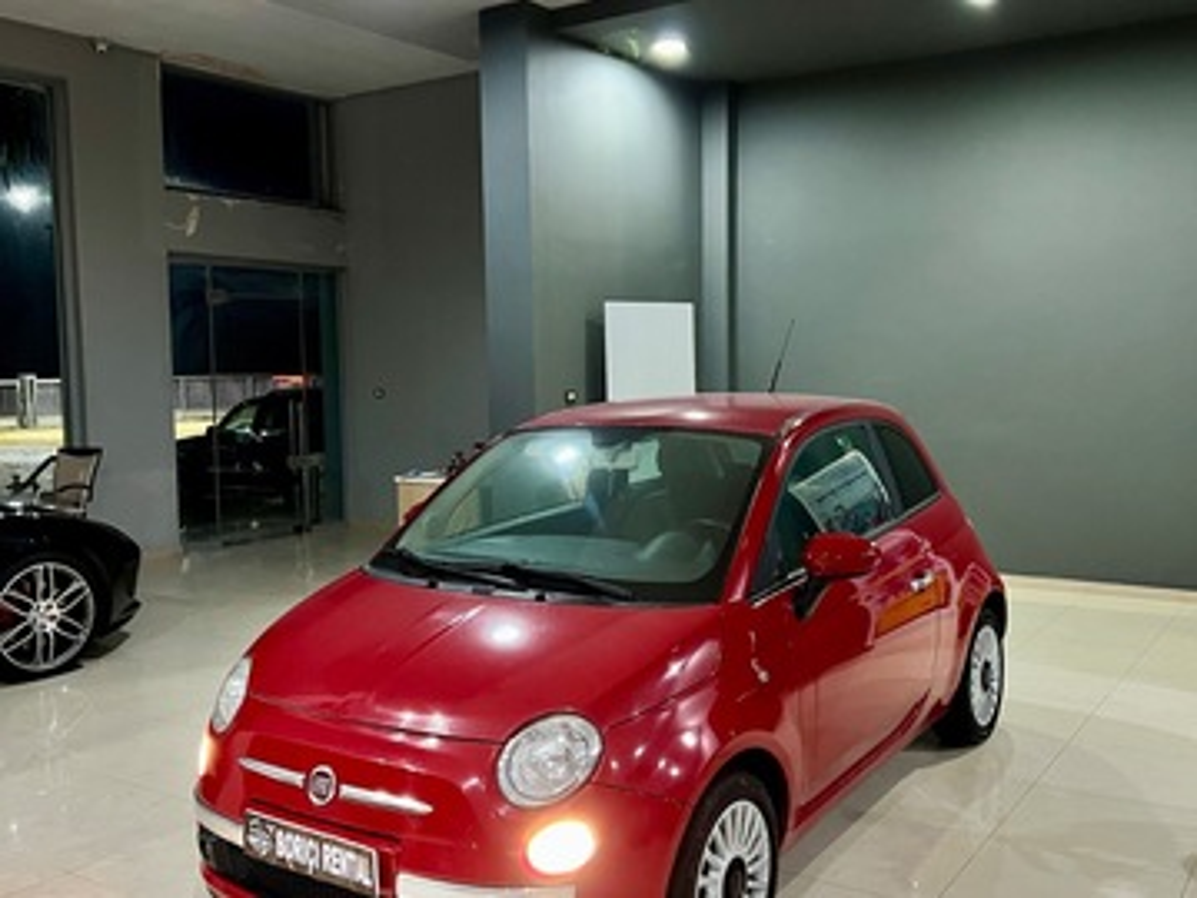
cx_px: 598
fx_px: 899
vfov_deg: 53.1
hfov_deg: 67.3
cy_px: 449
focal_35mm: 26
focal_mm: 5.7
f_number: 1.5
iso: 640
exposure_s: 1/33
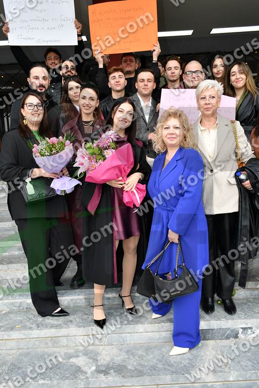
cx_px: 130
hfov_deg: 47.9
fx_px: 291
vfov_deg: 67.4
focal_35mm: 27
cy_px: 194
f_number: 6.3
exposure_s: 1/160
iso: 400
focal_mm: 18
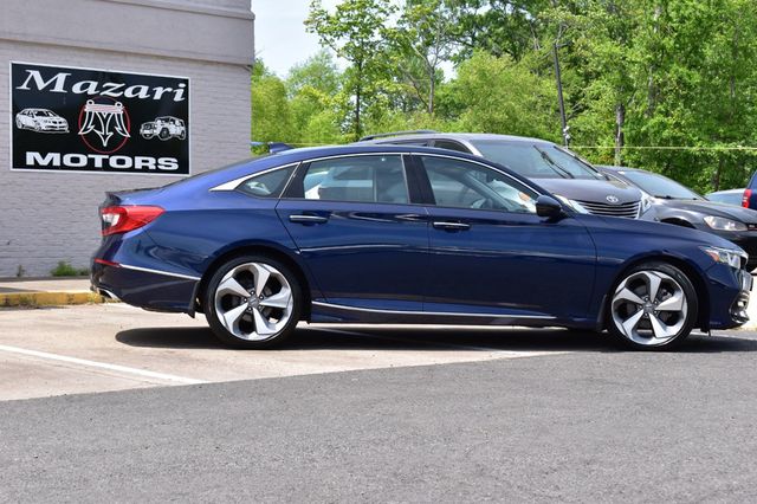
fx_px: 1324
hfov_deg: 31.9
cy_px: 252
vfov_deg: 21.5
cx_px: 378
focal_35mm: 63
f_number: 11
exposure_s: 1/320
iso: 400
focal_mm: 42
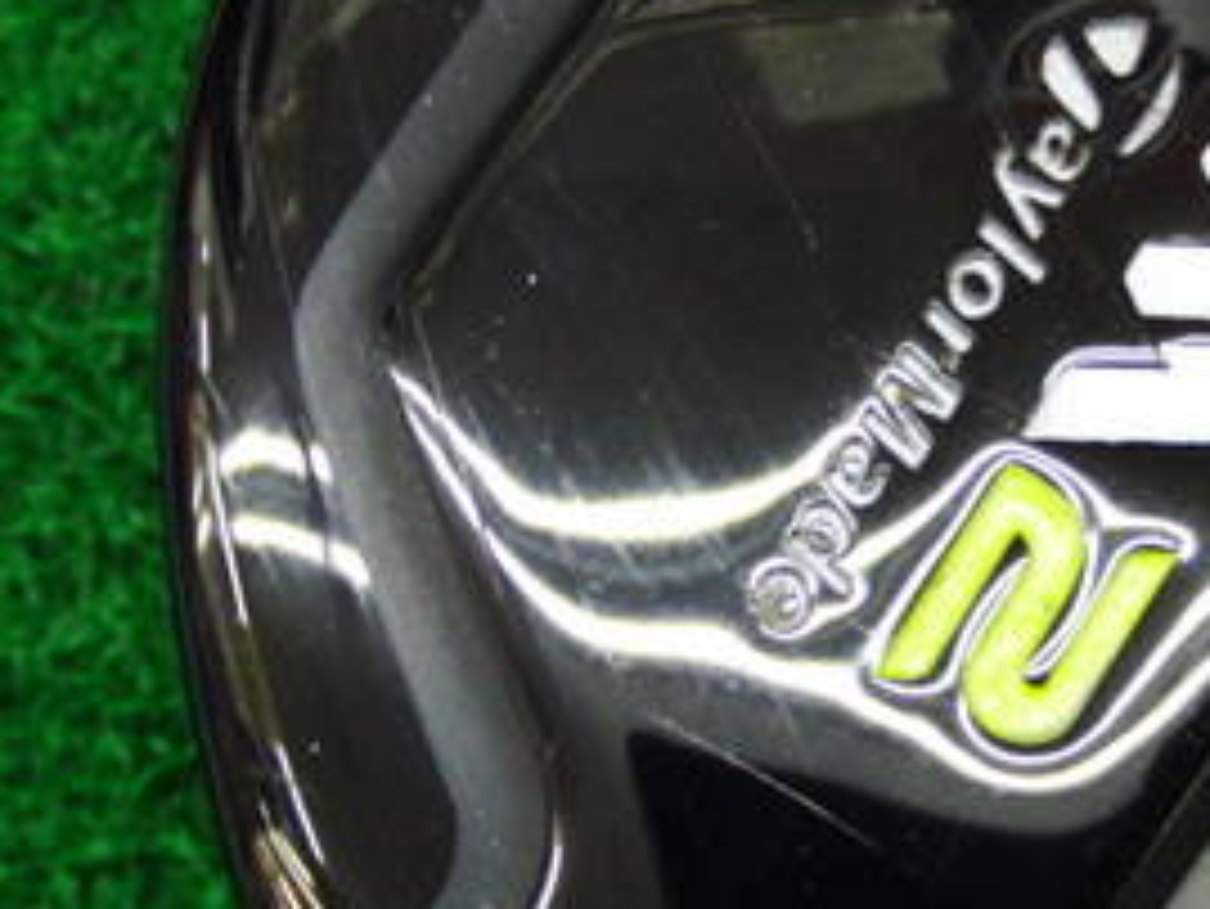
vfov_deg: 16.8
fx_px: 3077
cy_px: 486
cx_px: 1008
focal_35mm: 88
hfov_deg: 21.9
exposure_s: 1/60
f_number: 3.6
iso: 400
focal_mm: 6.42
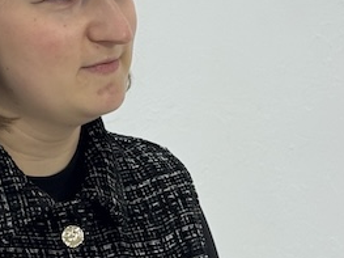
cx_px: 107
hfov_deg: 13.5
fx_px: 1450
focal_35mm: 146
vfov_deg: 10.1
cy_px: 166
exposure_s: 1/52
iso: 50
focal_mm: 6.76
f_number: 1.78
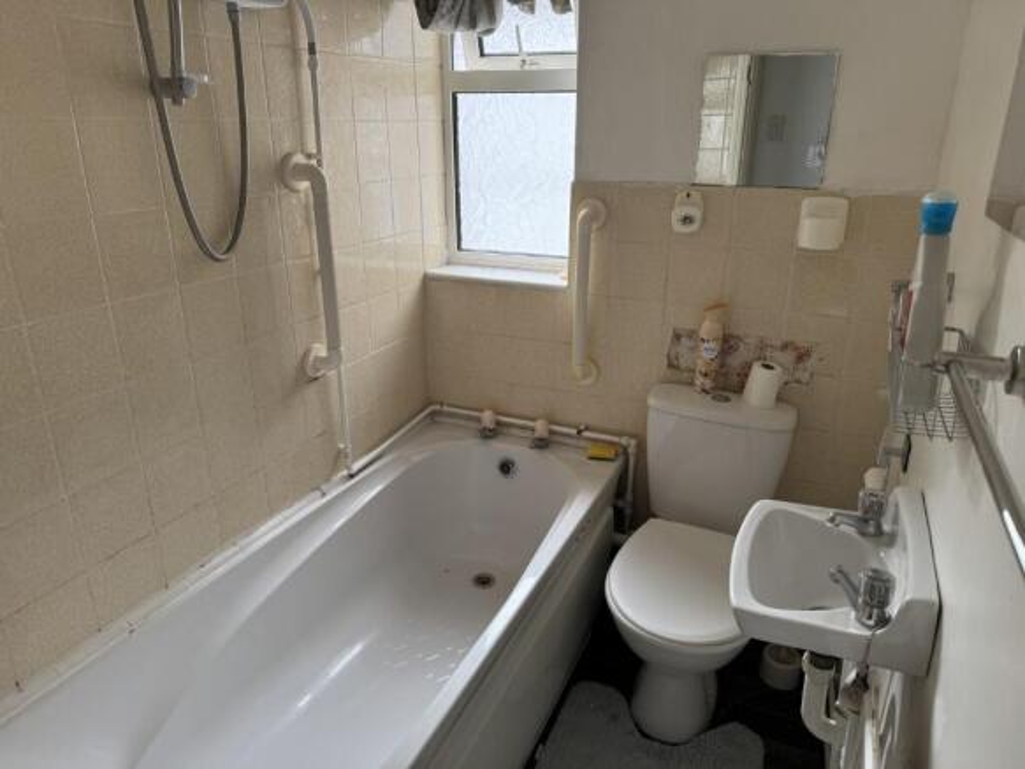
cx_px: 512
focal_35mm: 24
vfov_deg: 56.8
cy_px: 384
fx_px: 711
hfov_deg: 71.6
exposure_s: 1/121
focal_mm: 6.76
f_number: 1.78
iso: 125
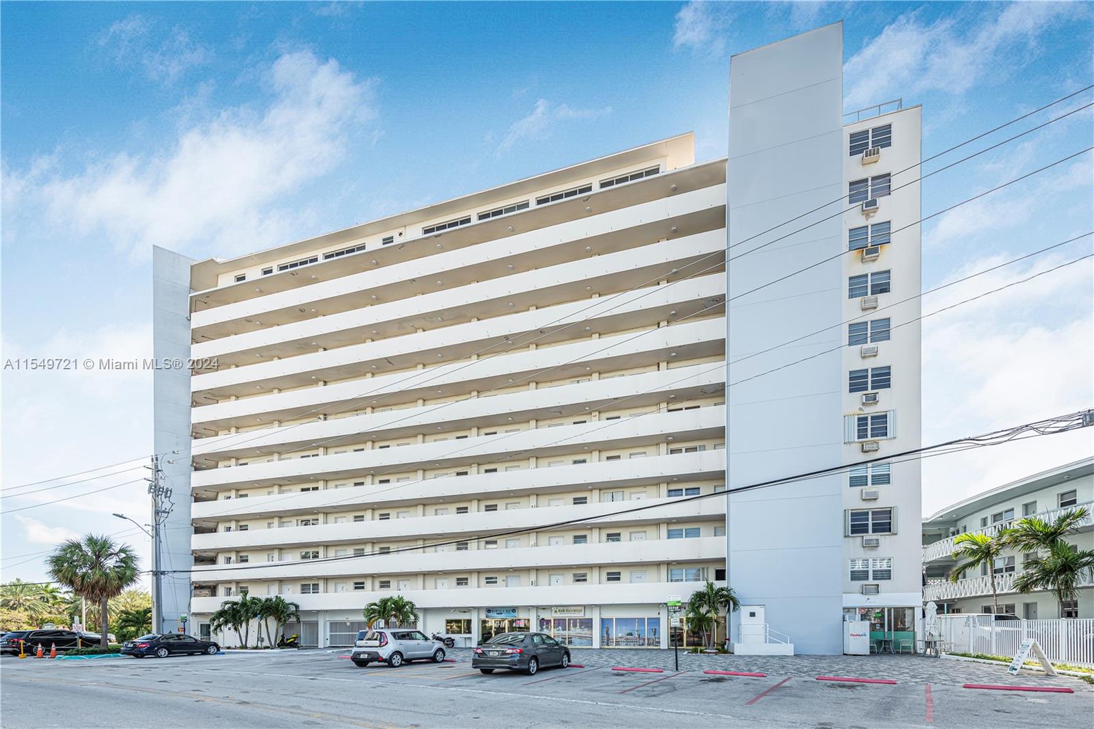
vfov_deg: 81.2
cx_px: 547
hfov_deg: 104.3
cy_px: 364
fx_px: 425
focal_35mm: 14
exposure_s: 1/500
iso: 200
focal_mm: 14
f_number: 6.3
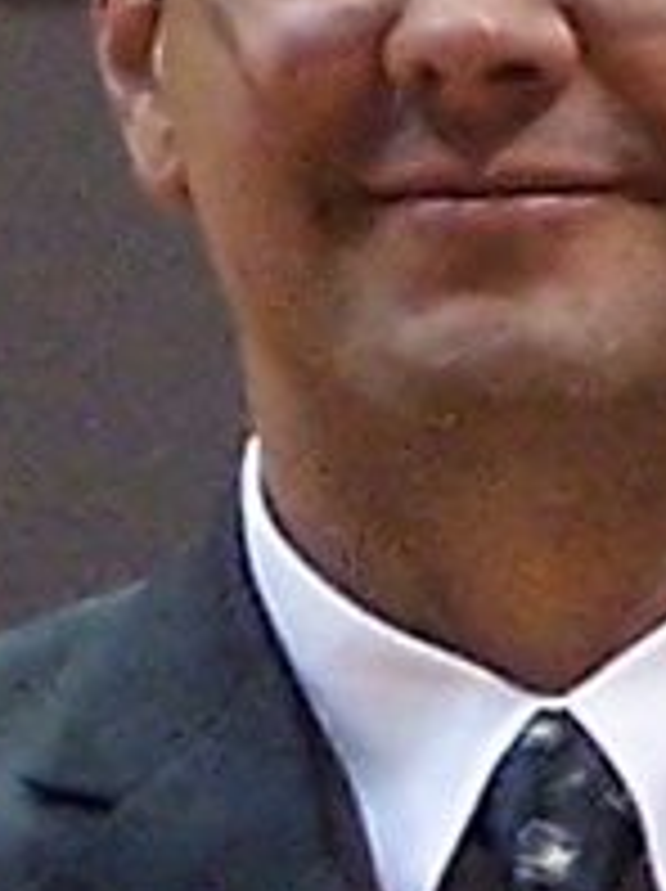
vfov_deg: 7.0
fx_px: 7250
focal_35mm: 282
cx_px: 540
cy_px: 130
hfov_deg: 5.3
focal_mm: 23.1
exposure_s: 1/45
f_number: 3.2
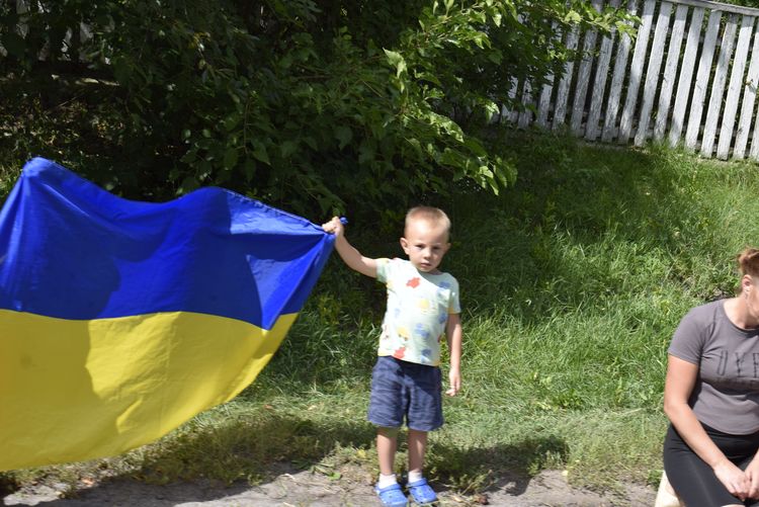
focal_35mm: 57
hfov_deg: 35.0
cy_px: 254
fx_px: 1202
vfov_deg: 23.8
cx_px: 380
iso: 200
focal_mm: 38
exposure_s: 1/320
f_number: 9
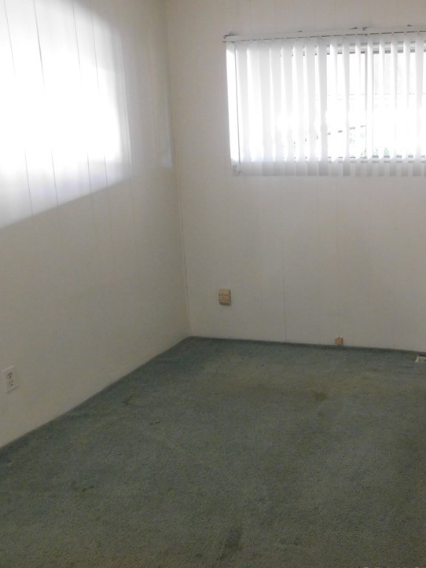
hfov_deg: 39.3
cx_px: 368
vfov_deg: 54.0
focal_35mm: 34
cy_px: 284
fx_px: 558
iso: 400
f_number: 3
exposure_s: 1/15
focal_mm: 4.1
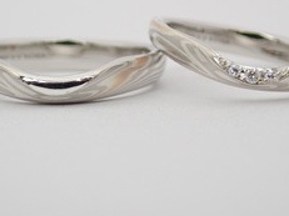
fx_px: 1252
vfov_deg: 9.9
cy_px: 66
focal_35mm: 150
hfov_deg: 13.2
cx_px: 153
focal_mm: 13.65
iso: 200
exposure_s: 1/125
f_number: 4.1
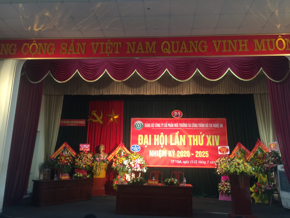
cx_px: 145
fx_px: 243
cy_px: 109
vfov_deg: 48.2
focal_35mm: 29
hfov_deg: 61.7
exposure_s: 1/17
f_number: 2.2
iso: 80
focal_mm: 4.15
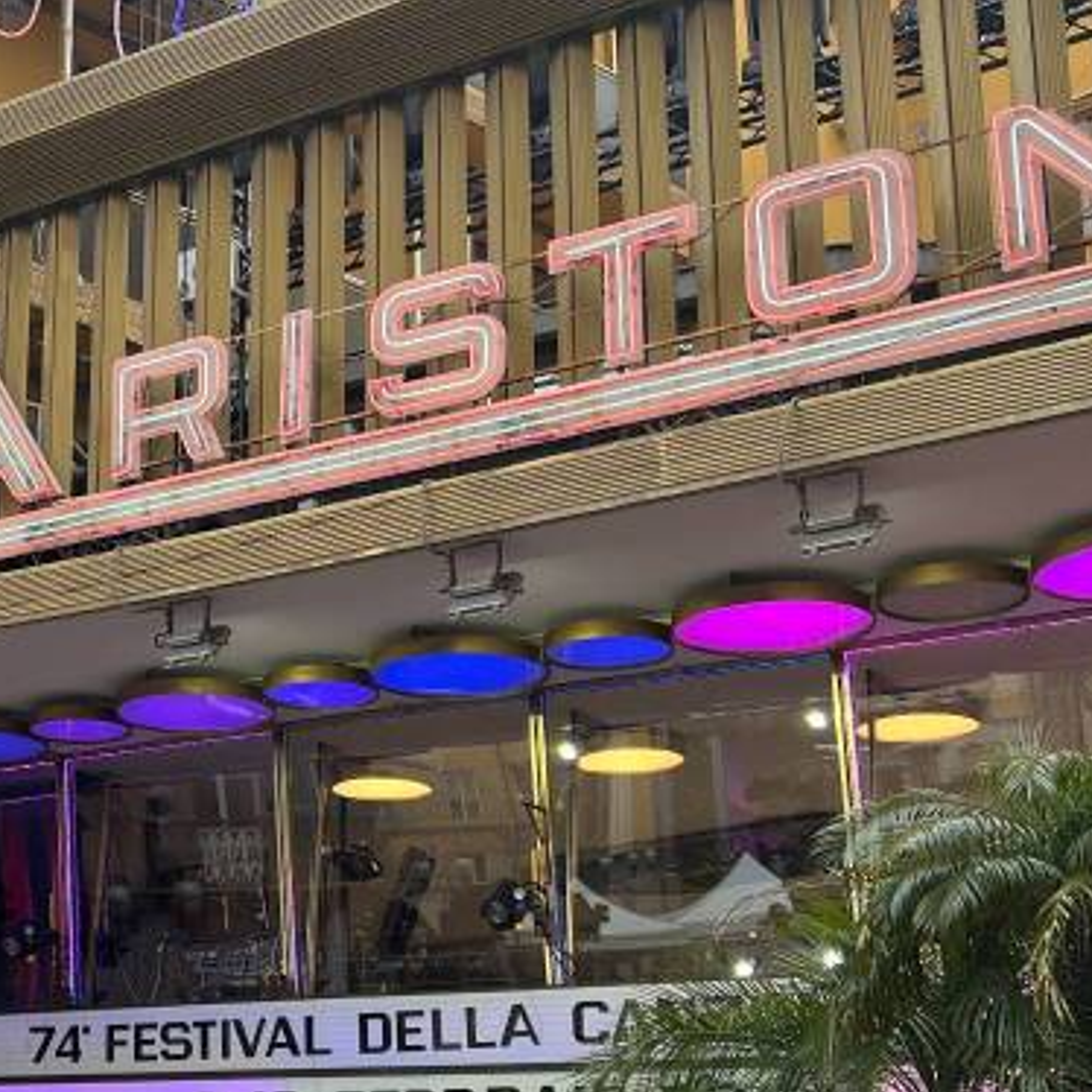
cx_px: -111
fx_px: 2248
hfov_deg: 25.3
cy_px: 648
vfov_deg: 27.2
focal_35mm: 63
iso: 40
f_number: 1.5
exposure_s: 1/236
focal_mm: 5.7
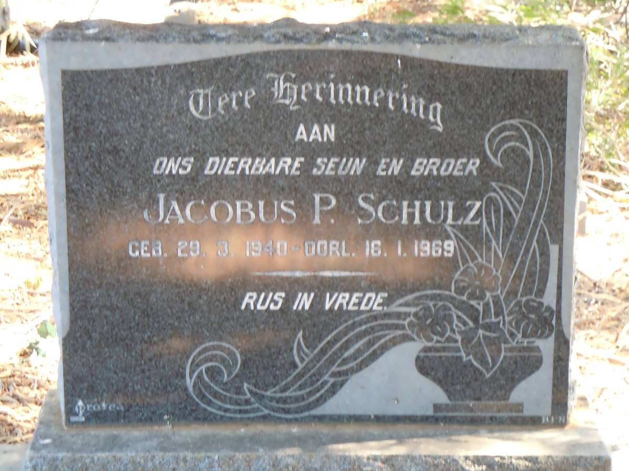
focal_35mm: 116
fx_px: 2108
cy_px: 236
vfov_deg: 12.8
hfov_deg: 17.0
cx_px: 314
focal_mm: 20.9
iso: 200
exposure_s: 1/15
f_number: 4.6
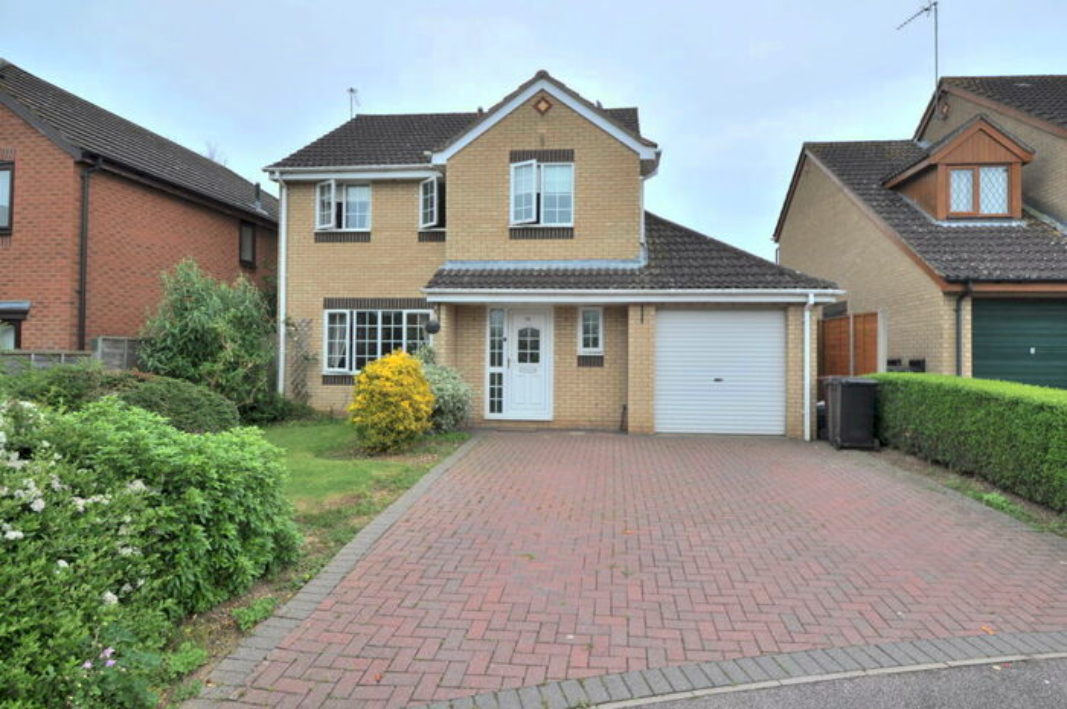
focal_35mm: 18
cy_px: 354
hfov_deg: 90.1
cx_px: 534
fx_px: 533
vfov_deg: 67.3
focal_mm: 12
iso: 200
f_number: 9
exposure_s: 1/320
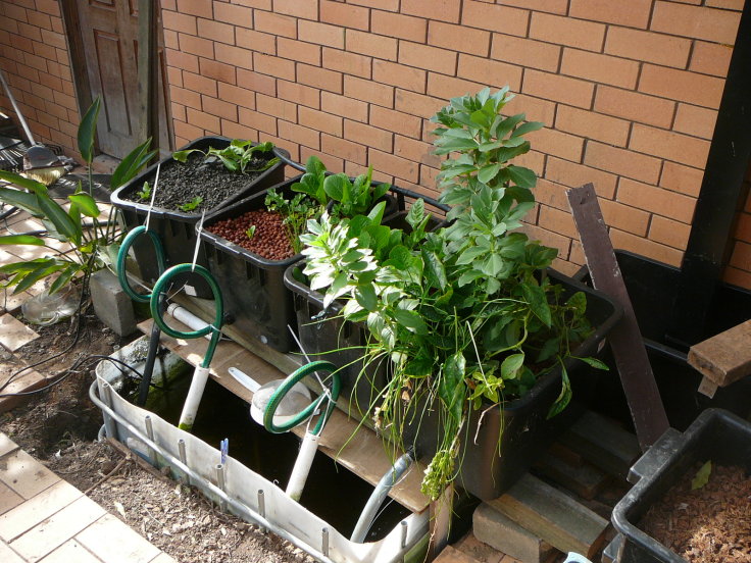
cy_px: 282
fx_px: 759
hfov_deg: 52.6
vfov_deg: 40.7
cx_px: 376
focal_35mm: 35
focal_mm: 5.2
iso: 80
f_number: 2.8
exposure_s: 1/250
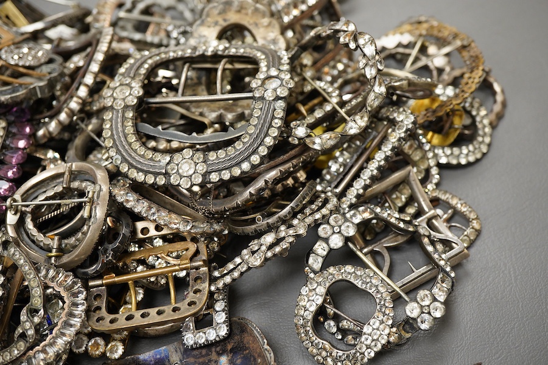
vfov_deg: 29.9
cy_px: 182
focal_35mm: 45
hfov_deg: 43.6
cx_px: 274
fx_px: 685
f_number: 8
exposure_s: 1/125
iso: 1250
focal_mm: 30
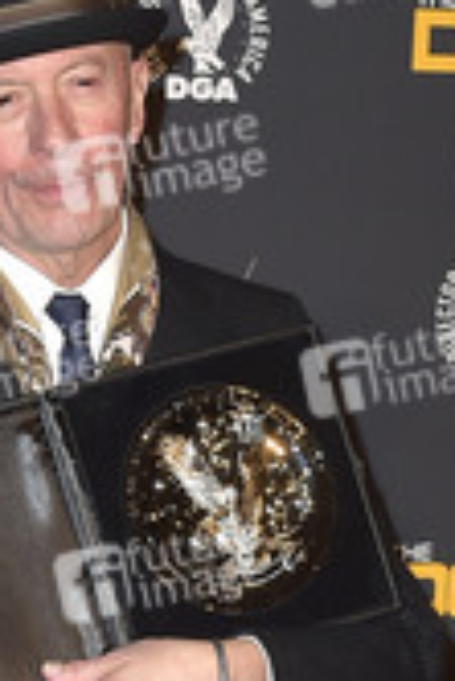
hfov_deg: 13.2
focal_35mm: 103
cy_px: 472
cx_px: 49
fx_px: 1948
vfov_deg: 19.7
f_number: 6.3
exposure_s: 1/250
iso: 640
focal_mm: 38
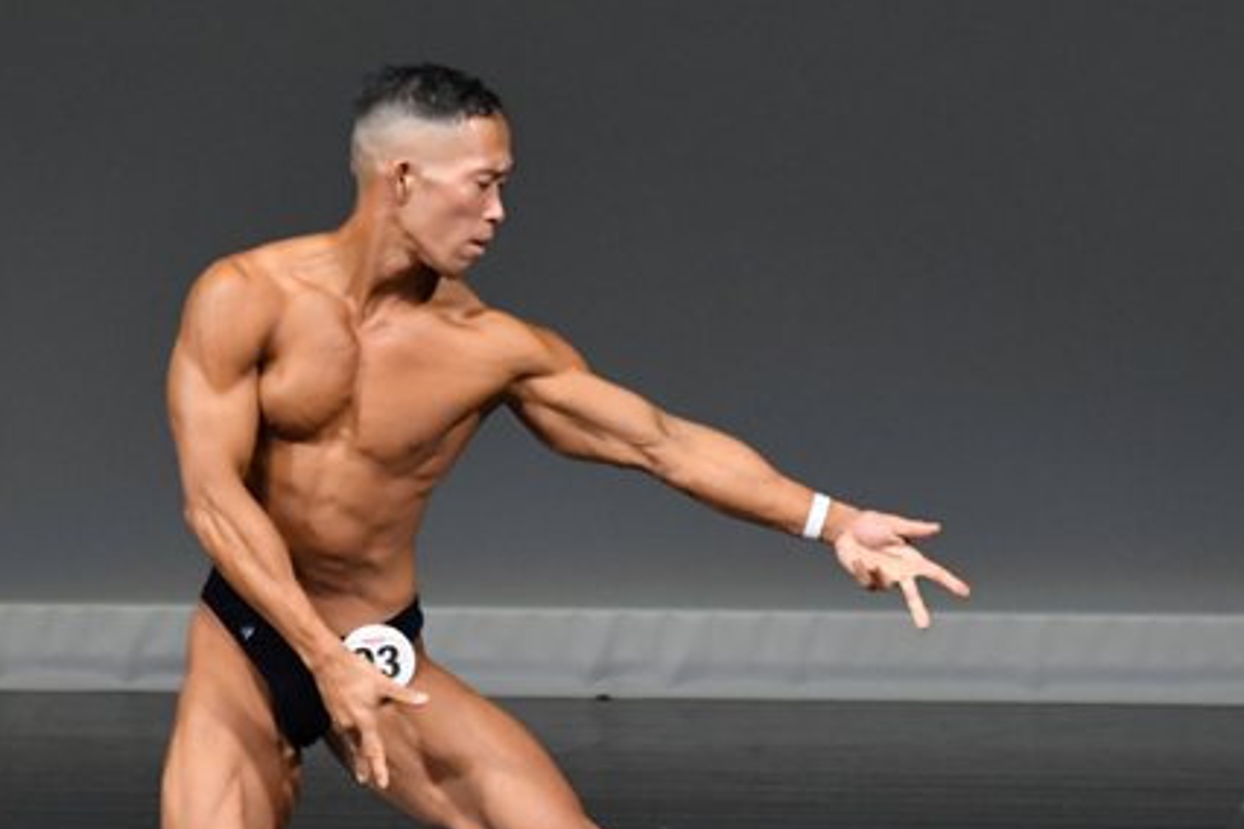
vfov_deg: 2.0
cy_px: 587
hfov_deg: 3.0
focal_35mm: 682
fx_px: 23565
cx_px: 536
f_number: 5.6
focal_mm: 250
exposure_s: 1/400
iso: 4000
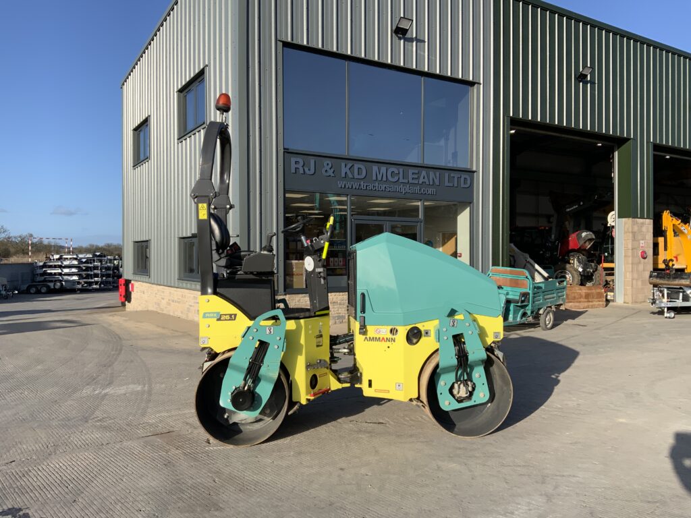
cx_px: 346
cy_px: 259
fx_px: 579
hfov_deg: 61.7
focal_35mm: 29
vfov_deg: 48.2
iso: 16
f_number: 1.8
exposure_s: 1/1577
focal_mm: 3
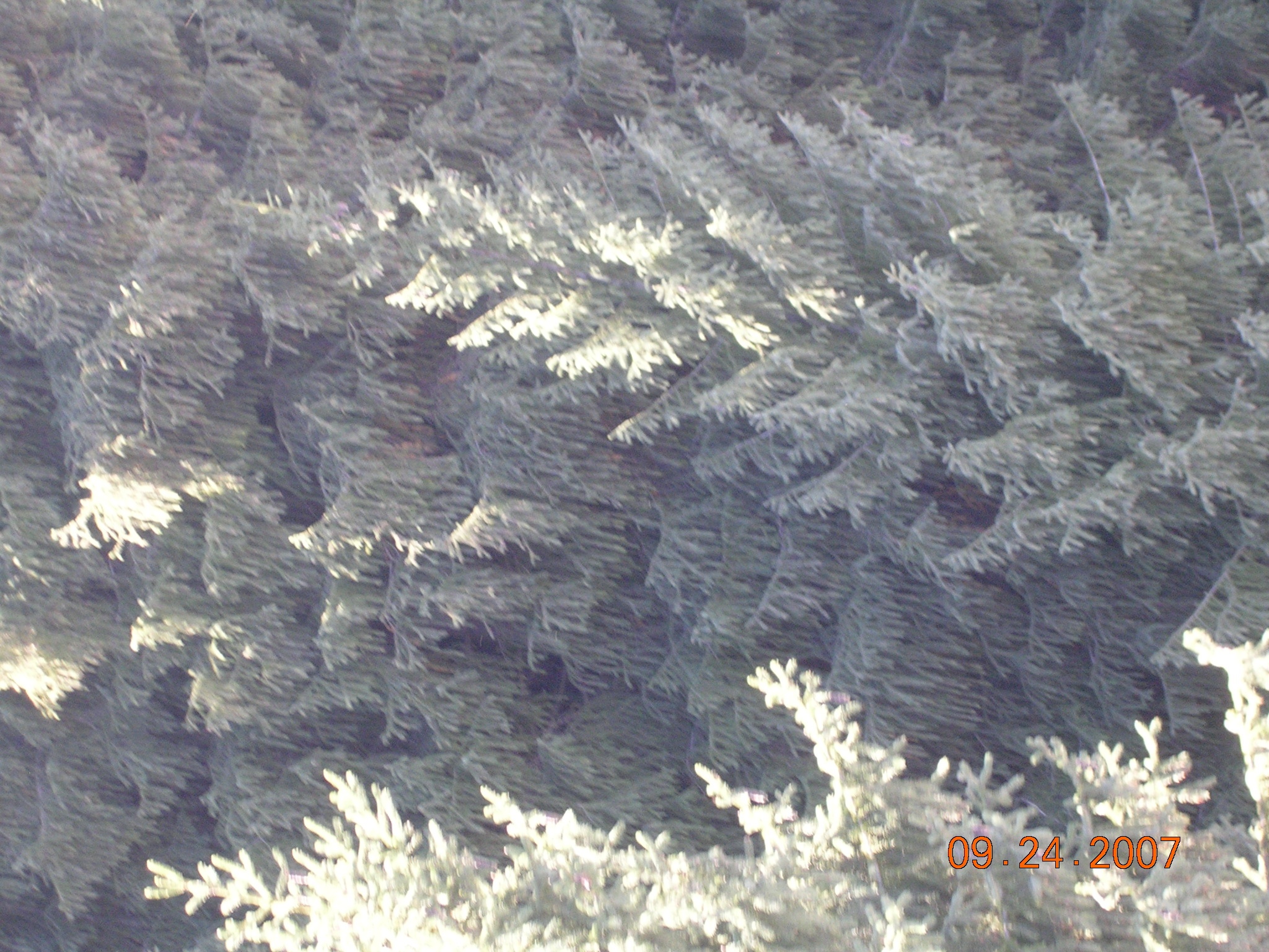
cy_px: 476
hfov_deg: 17.1
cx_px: 634
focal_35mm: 115
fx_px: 4216
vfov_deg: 12.9
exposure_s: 1/29.7
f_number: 4.9
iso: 126
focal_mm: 17.4
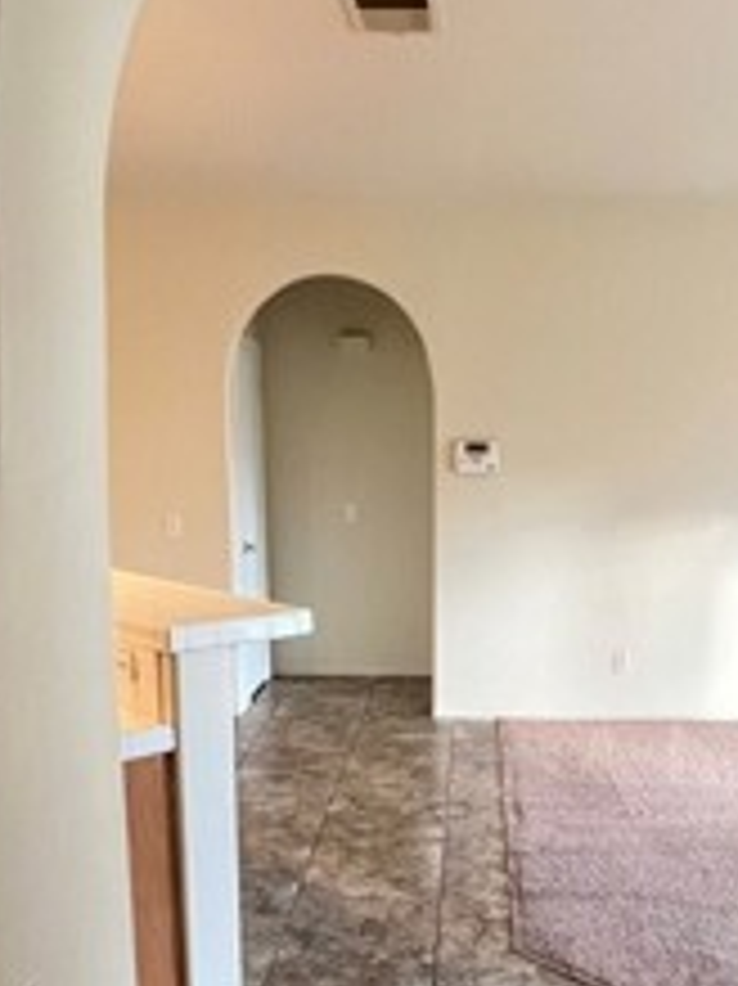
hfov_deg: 37.2
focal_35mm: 38
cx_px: 508
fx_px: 1081
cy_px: 711
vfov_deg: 47.6
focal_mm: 1.57
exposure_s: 1/60
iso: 320
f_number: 1.8
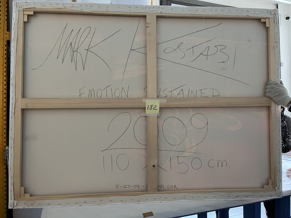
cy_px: 109
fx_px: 219
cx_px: 146
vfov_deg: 53.1
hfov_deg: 67.3
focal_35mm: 26
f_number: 1.6
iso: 320
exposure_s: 1/50
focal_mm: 5.1
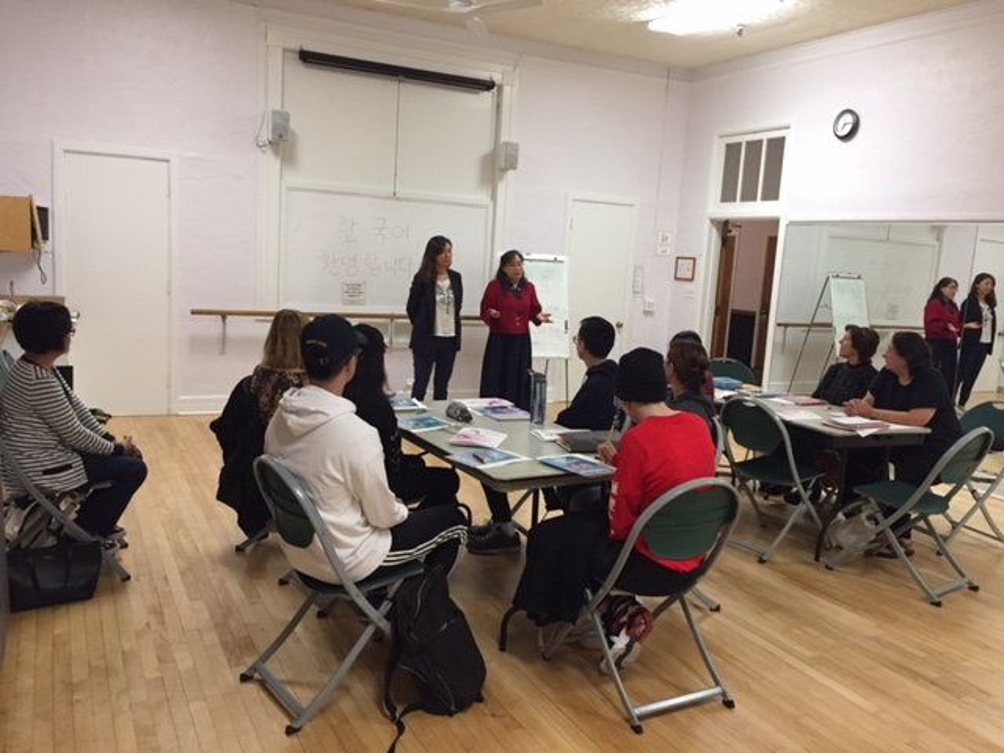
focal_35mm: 29
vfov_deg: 48.2
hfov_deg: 61.7
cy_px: 376
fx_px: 841
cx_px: 502
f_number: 2.2
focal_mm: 4.15
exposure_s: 1/30
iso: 160
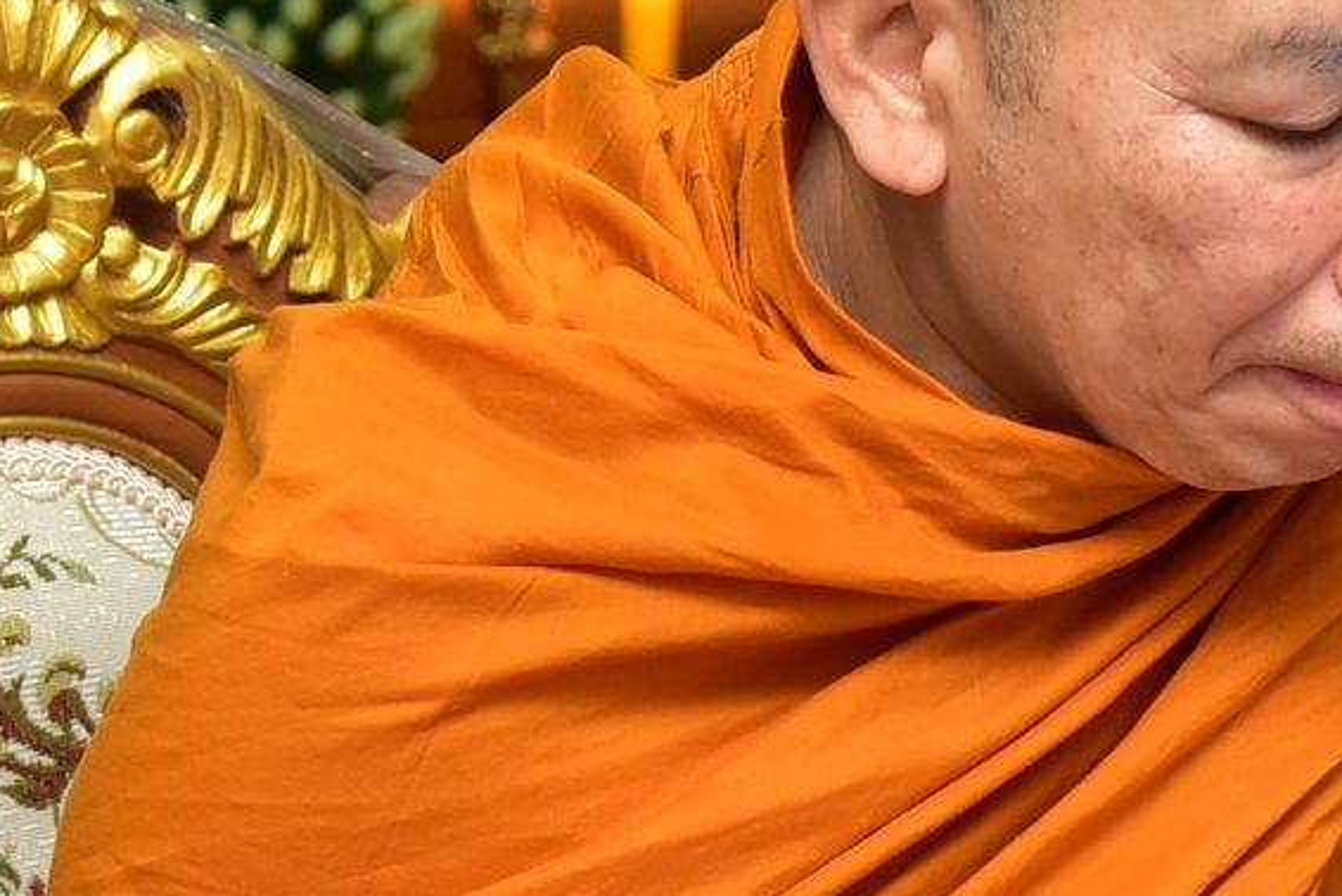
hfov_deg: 8.3
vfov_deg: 5.7
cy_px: 185
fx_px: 9063
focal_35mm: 243
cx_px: 1766
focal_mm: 55
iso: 1000
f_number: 5.6
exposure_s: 1/100
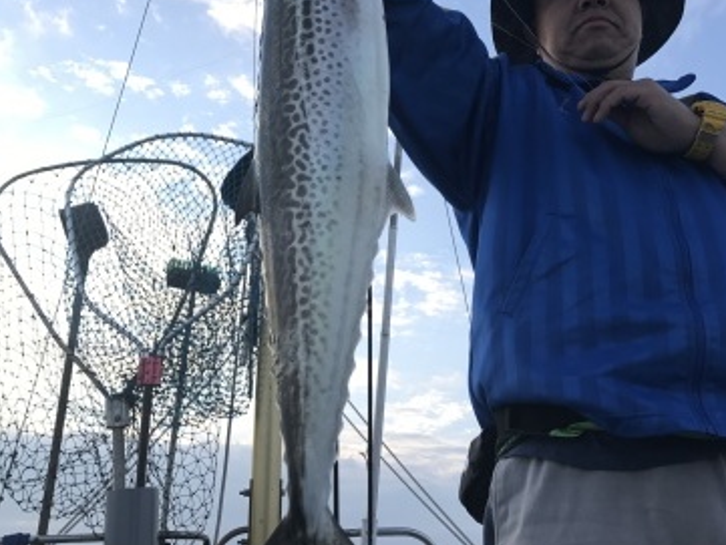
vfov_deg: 37.6
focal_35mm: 38
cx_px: 367
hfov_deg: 49.0
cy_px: 229
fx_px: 797
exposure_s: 1/610
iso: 20
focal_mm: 3.99
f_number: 1.8
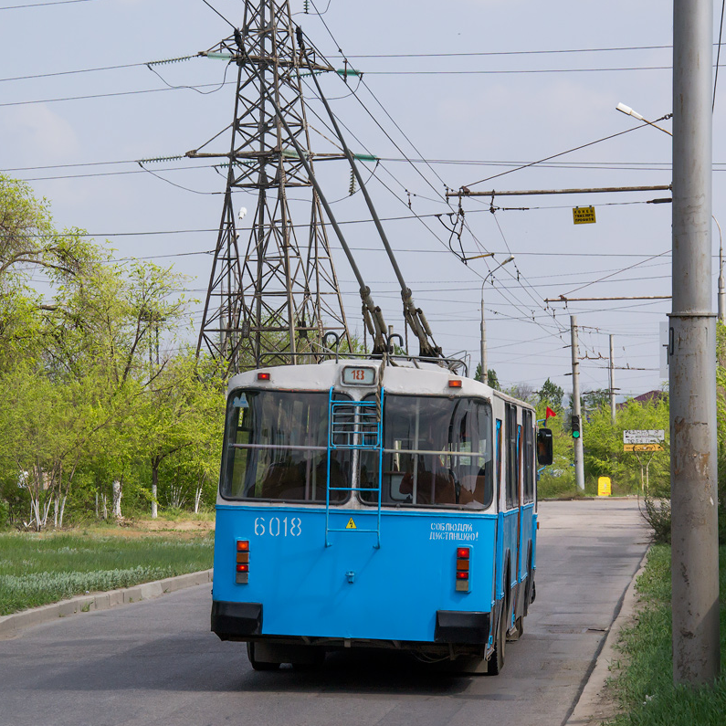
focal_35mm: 127
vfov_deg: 13.7
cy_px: 363
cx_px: 383
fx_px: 3013
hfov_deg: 13.7
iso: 400
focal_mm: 66
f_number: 8
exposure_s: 1/1250
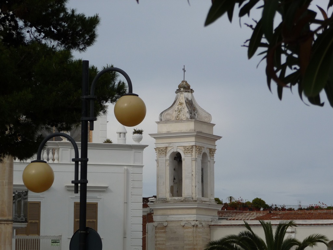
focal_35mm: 128
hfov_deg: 15.4
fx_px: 1231
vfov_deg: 11.6
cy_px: 125
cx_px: 166
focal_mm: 21.8
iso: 100
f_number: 4.7
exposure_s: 1/500
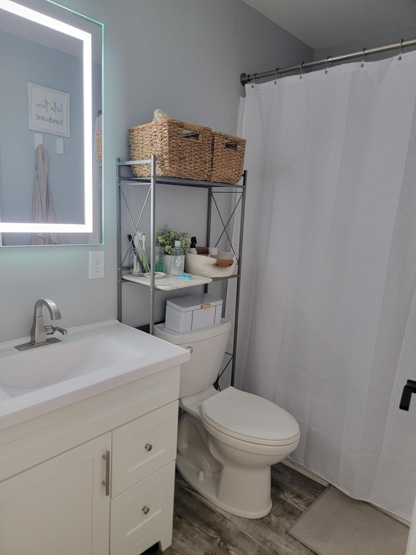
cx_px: 208
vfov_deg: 71.6
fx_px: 385
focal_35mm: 24
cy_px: 278
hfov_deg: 56.8
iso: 250
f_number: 1.8
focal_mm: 6.7
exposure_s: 1/60
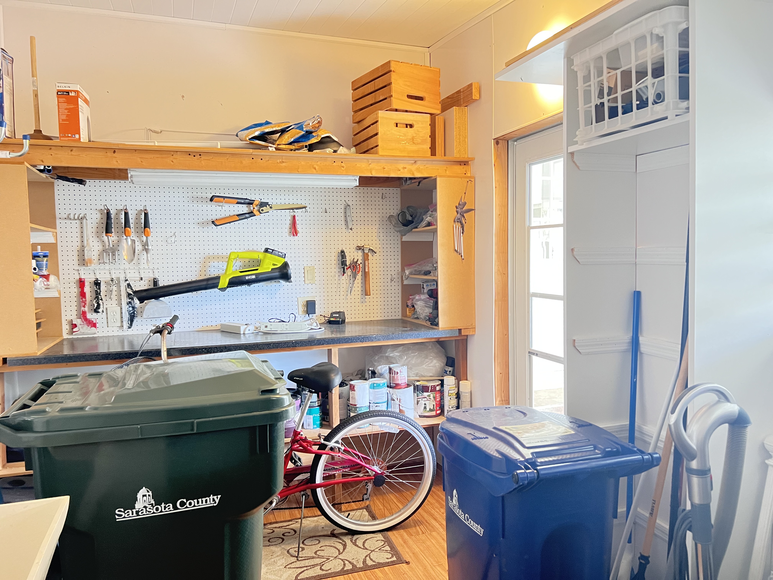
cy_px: 290
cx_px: 386
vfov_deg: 53.1
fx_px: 581
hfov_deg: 67.3
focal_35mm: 26
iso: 800
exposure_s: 1/30
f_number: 1.5
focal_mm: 5.7
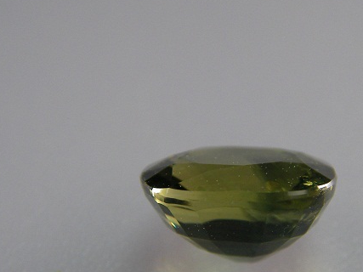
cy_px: 190
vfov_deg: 18.8
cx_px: 224
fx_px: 818
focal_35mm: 78
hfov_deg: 25.0
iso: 100
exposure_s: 1/12.4
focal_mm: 8.1
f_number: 3.5
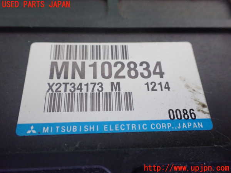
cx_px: 116
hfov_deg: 60.0
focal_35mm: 30
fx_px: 200
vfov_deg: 46.8
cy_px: 86
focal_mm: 5.4
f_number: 2.3
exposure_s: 1/30
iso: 1000
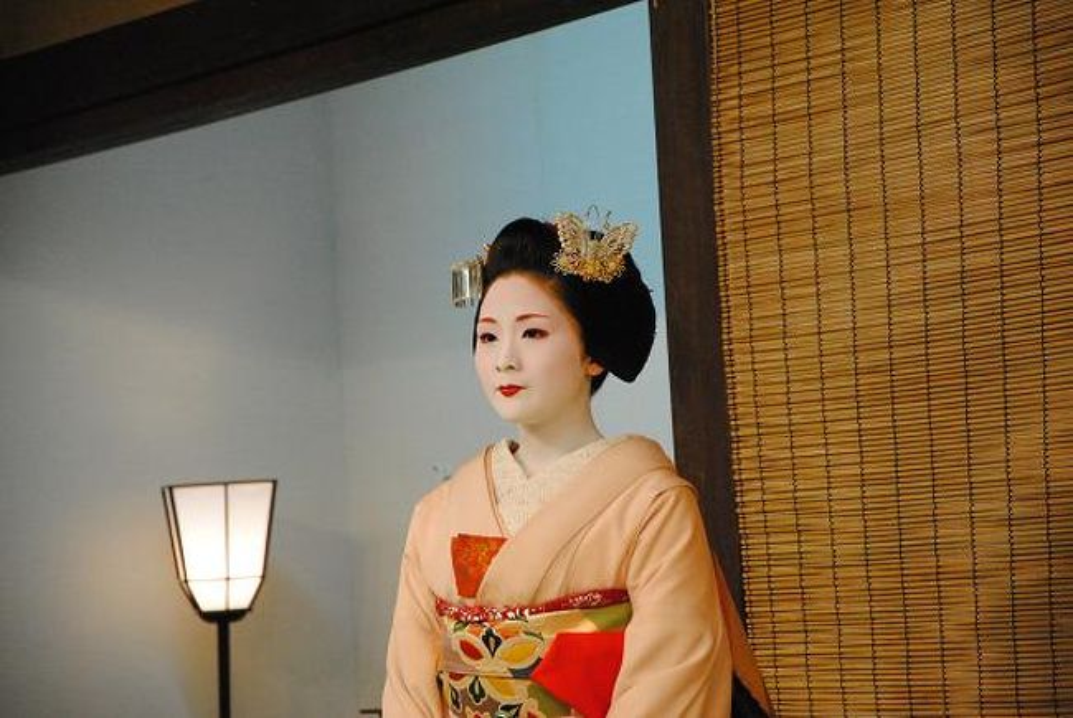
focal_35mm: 158
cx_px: 536
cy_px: 359
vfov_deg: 8.7
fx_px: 4700
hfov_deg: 13.0
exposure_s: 1/80
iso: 1600
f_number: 5.6
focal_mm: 105
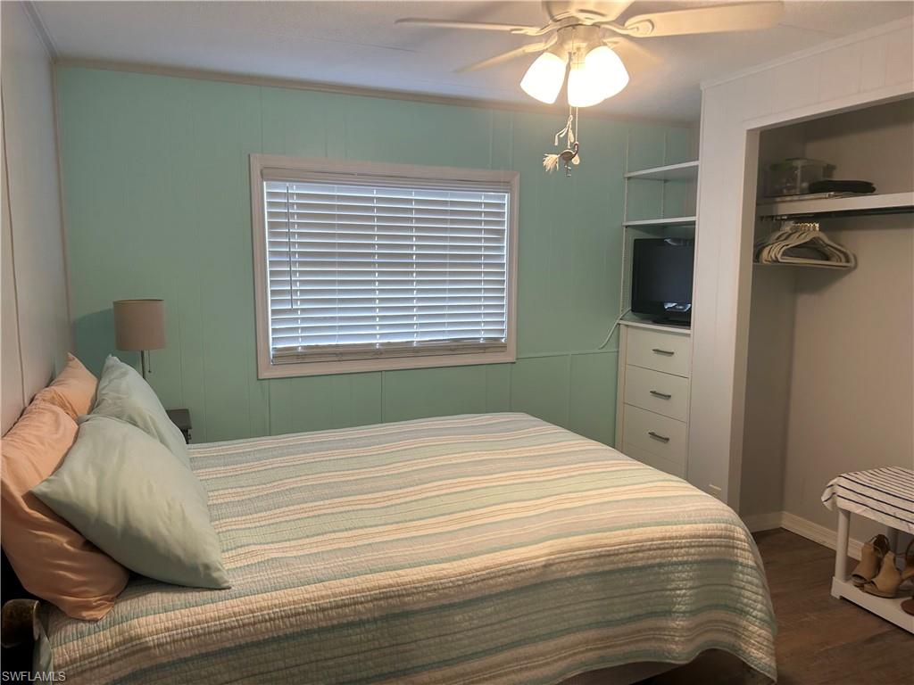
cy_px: 342
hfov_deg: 67.3
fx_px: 687
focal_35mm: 26
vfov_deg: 53.1
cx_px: 457
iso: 80
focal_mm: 5.7
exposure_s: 1/120
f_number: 1.5
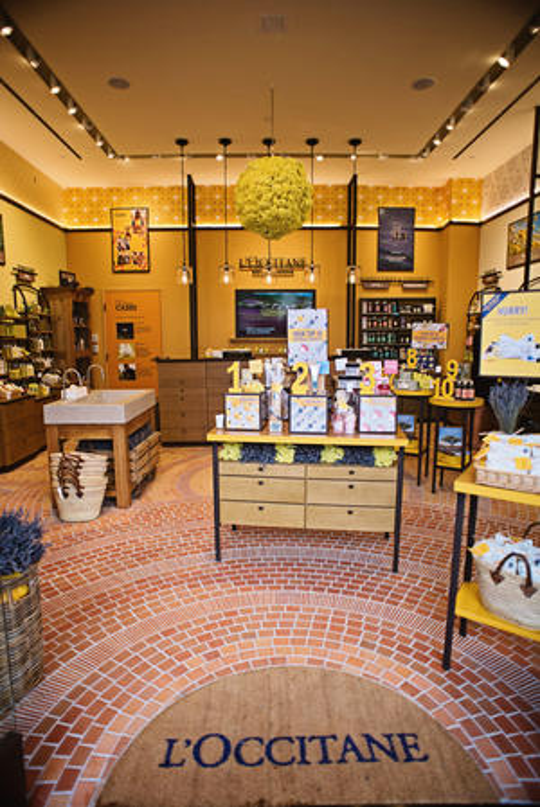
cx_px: 270
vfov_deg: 83.9
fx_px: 449
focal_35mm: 20
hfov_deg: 62.0
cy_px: 404
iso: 640
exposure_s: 1/640
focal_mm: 20
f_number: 2.8
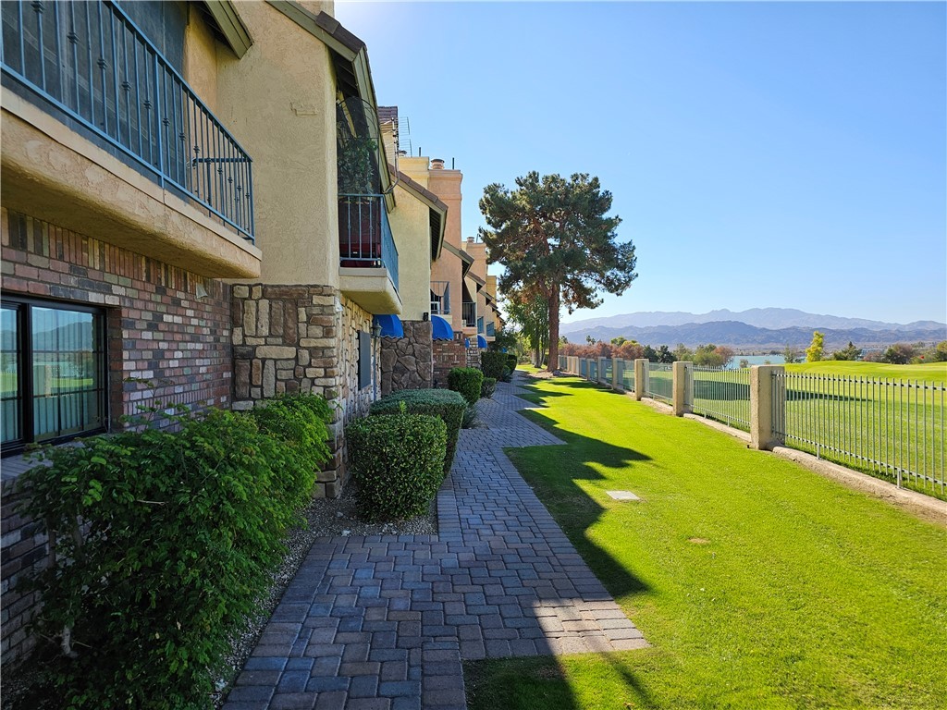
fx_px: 629
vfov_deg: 58.9
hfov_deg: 73.9
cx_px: 474
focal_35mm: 23
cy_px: 355
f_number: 1.7
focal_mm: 6.3
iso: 50
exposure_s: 1/2000
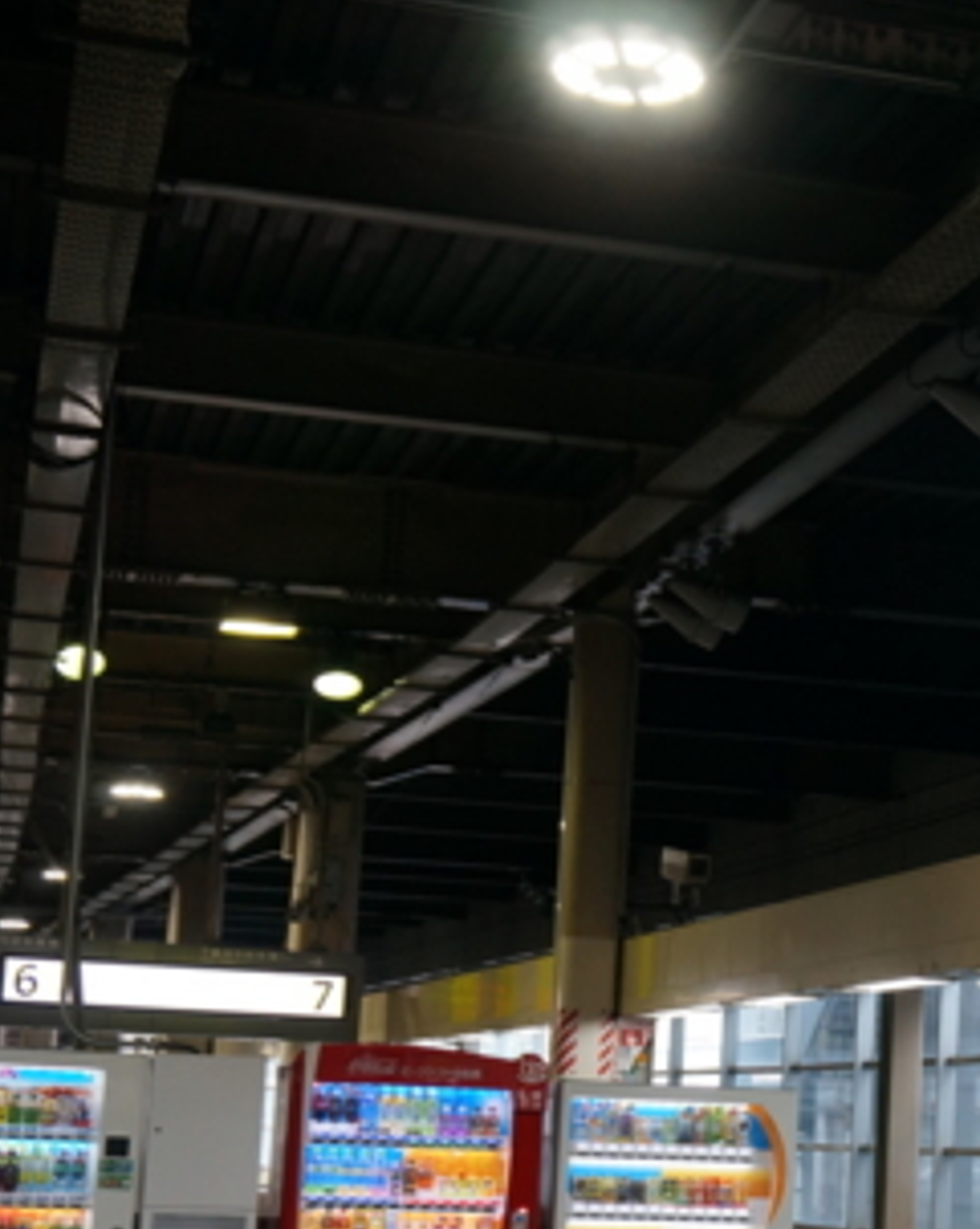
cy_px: 722
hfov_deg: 21.3
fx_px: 2539
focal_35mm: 70
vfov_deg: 27.1
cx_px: 923
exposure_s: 1/60
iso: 400
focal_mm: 25
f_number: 4.5
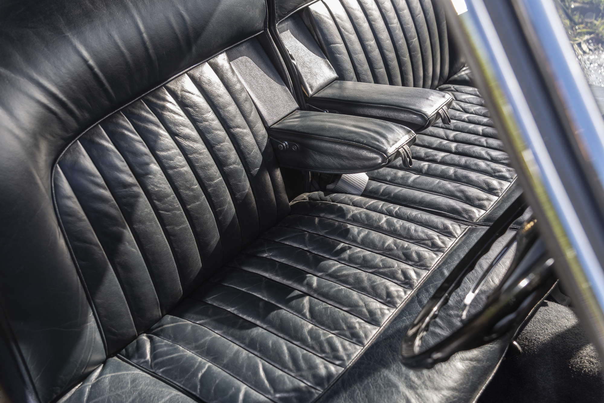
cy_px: 202
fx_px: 772
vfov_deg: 29.3
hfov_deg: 42.7
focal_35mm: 46
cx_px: 302
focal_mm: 46
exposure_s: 1/100
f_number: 5.6
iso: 200
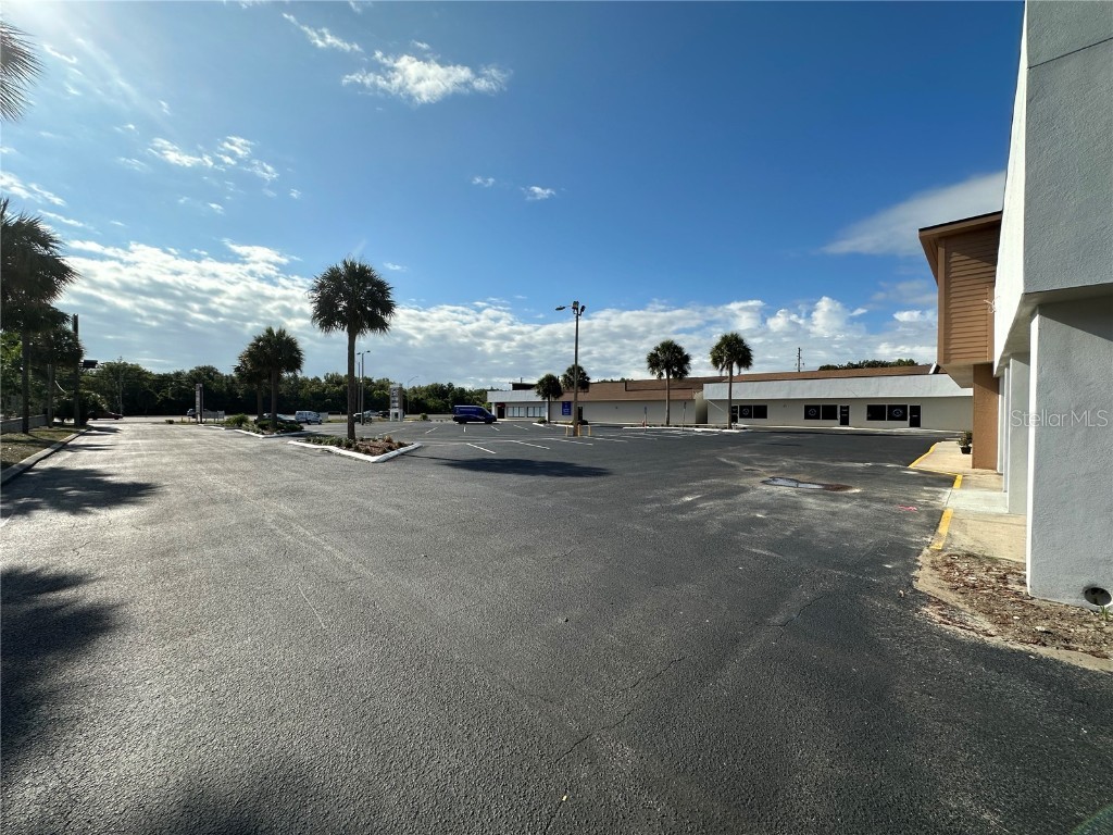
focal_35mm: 14
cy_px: 418
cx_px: 556
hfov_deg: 102.1
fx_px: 450
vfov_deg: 85.7
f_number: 2.2
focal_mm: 2.22
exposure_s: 1/3125
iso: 50
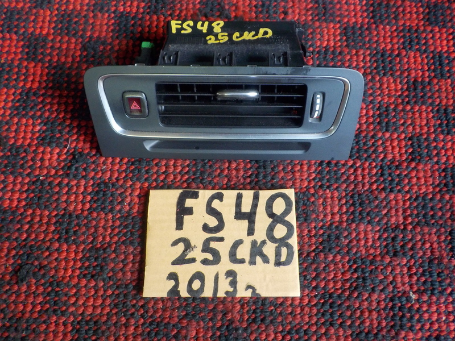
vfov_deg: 46.8
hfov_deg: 60.0
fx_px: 394
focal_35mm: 30
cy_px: 170
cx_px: 228
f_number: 3.3
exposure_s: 1/30
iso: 280
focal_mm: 4.1
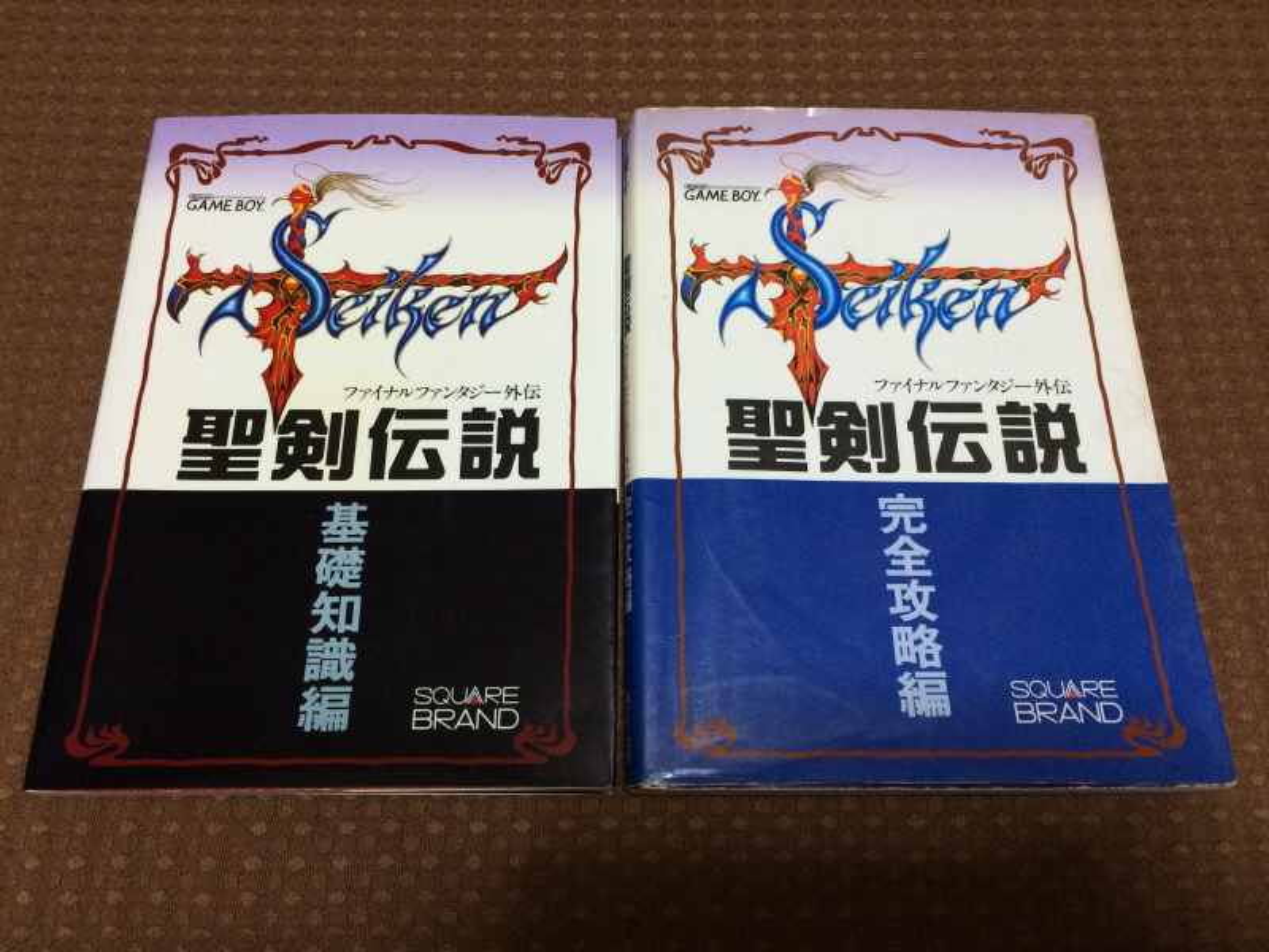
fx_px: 1100
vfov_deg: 46.8
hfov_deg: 60.0
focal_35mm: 30
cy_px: 476
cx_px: 634
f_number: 2.2
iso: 200
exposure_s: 1/30
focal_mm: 4.12
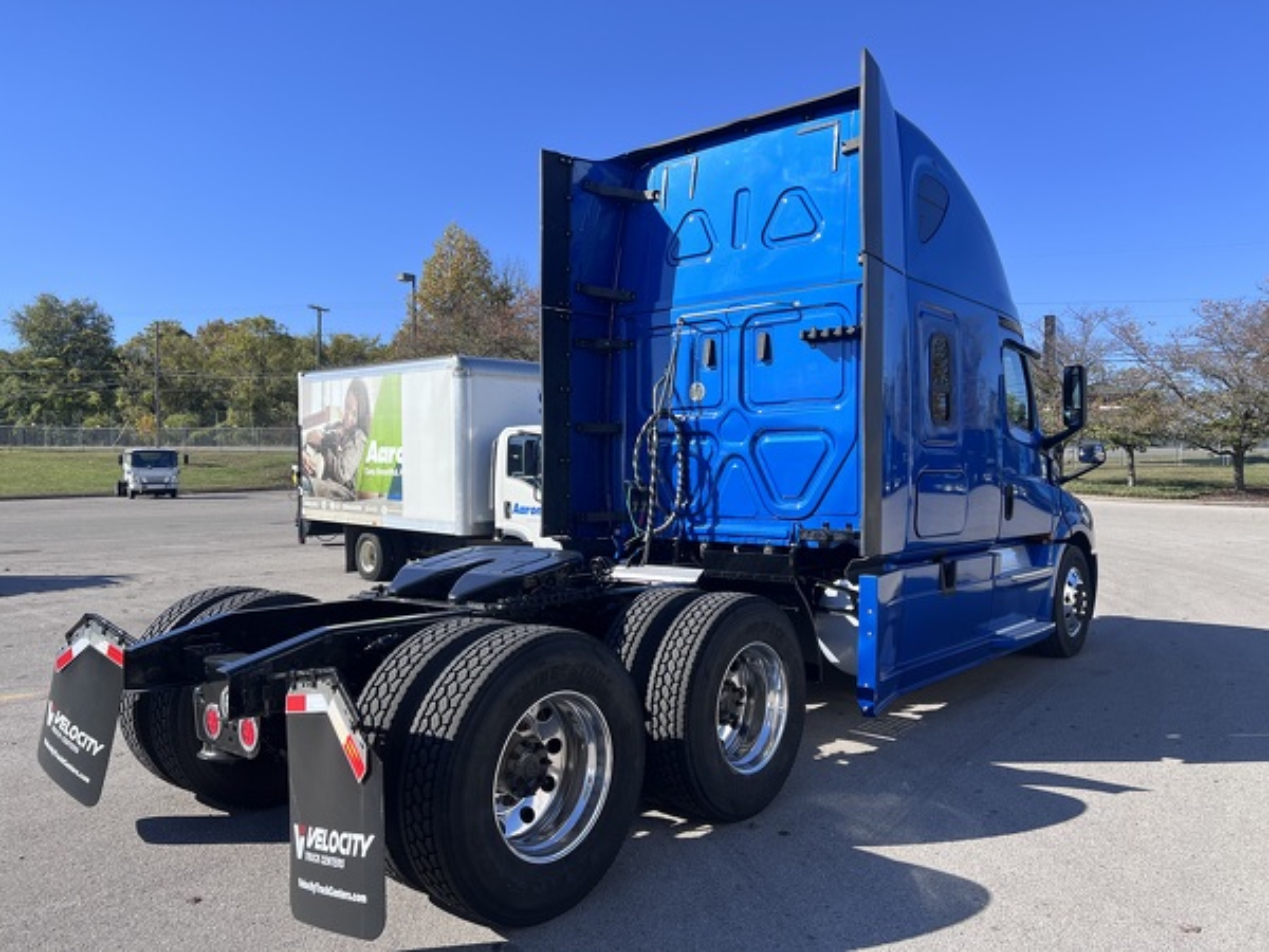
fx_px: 953
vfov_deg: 53.1
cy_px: 476
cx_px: 634
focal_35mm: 26
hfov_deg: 67.3
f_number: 1.5
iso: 50
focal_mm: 5.7
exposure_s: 1/2513
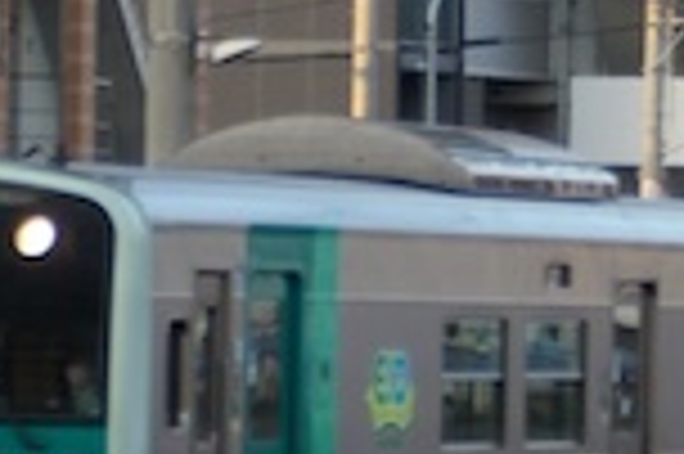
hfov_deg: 4.4
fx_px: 8977
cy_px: 447
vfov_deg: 2.9
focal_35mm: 473
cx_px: 387
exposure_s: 1/125
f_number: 5.6
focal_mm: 80
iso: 400
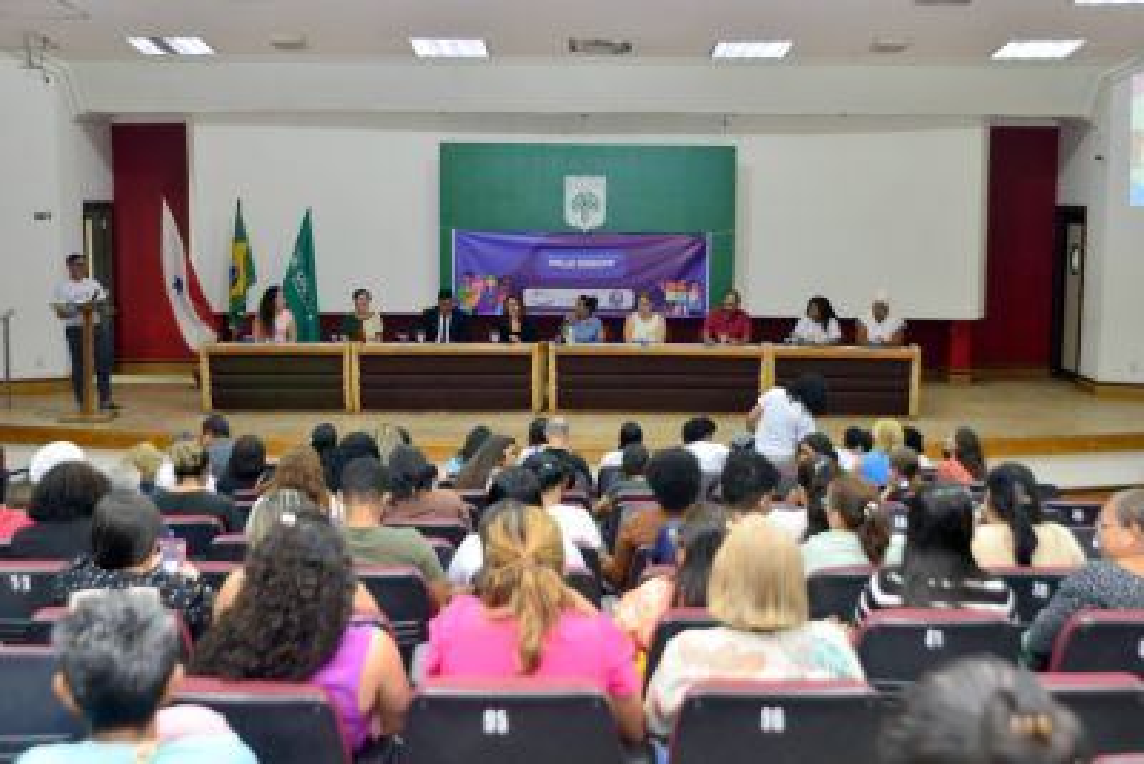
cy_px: 382
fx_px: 1430
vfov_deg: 29.9
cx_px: 572
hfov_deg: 43.6
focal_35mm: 45
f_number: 5
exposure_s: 1/80
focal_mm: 45
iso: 2000
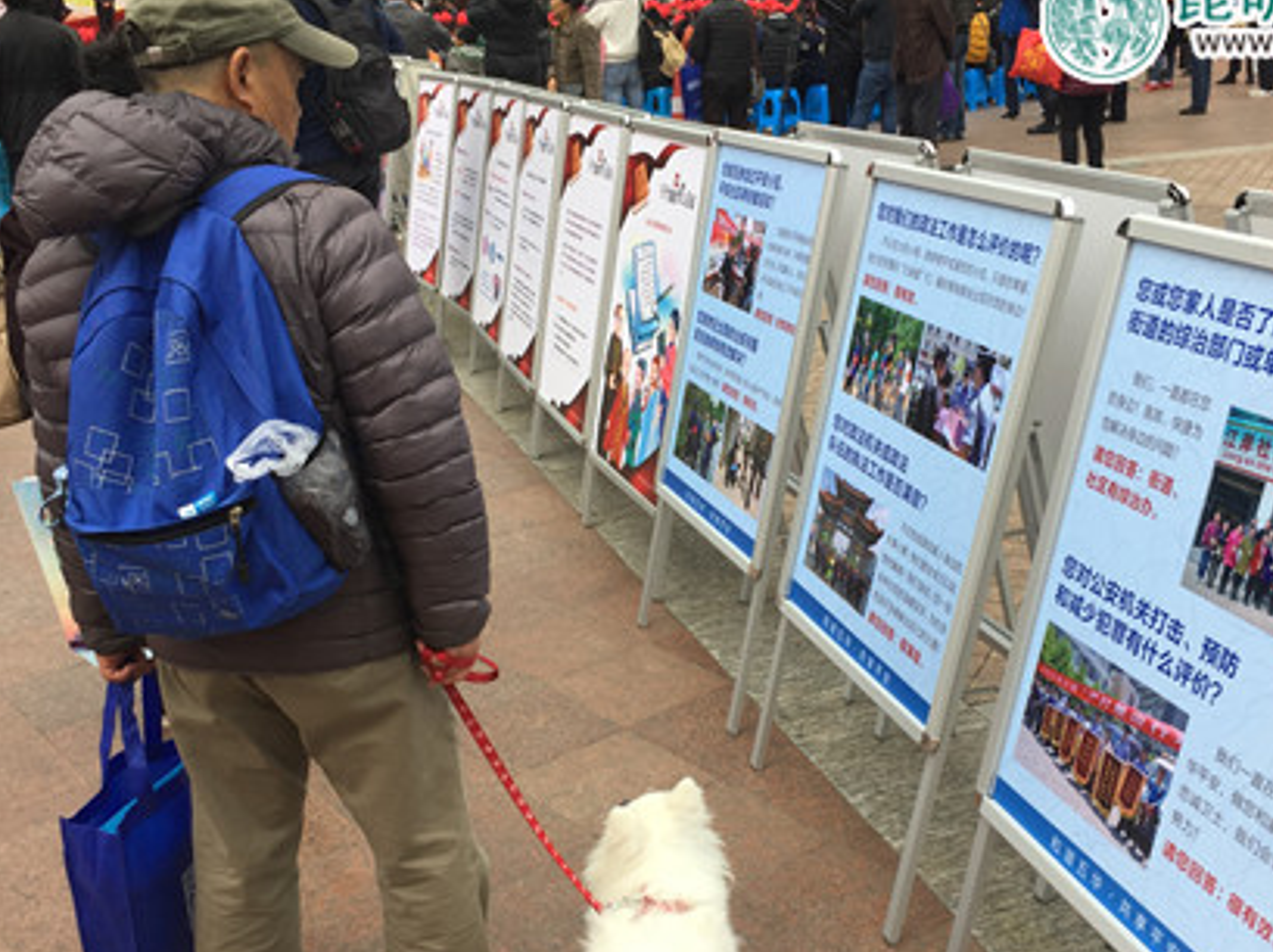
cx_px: 682
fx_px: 1433
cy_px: 563
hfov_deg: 47.9
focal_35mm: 39
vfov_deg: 36.7
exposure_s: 1/180
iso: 32
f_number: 2.2
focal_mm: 4.15
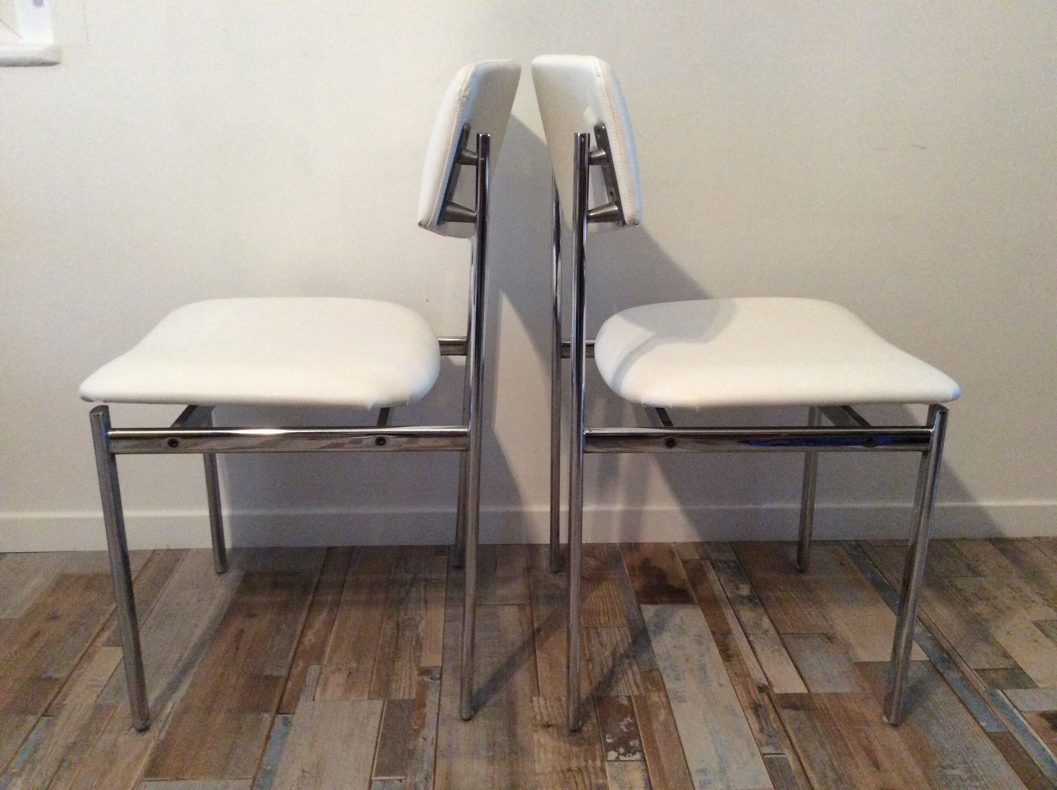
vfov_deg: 44.1
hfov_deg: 56.9
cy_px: 395
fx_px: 976
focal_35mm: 32
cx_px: 528
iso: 250
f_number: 2.4
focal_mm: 3.3
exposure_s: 1/25
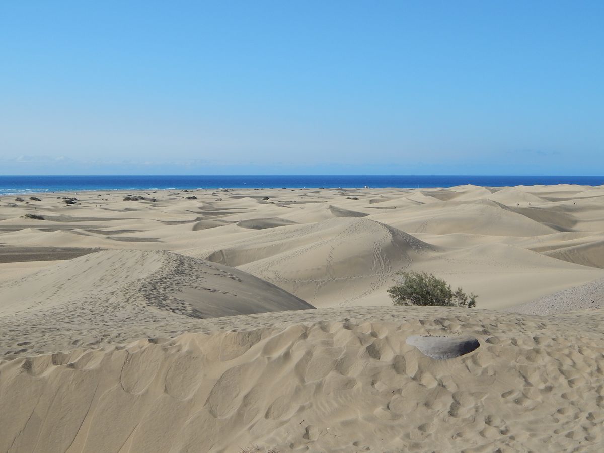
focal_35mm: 55
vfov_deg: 26.6
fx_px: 960
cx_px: 302
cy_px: 226
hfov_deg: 34.9
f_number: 7.6
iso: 125
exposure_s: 1/400
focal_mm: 9.7
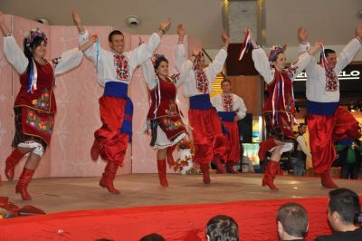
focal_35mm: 72
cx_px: 181
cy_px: 120
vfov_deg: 18.9
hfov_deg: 28.1
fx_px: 723
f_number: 4.8
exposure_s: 1/200
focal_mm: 48
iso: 1600
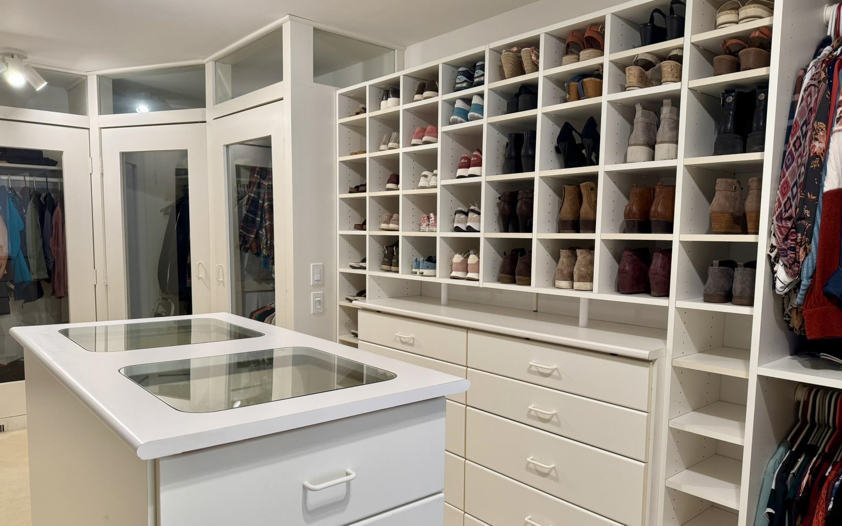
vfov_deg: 47.5
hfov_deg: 70.4
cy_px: 288
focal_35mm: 26
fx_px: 597
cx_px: 420
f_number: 1.78
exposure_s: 1/60
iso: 100
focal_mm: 6.76
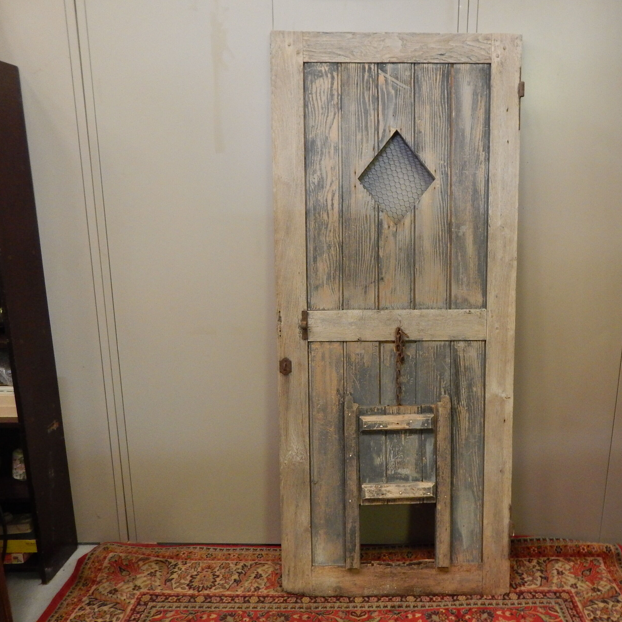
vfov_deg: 60.9
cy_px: 312
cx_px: 394
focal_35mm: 26
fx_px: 529
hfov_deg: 60.0
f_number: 3
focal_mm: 4
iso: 500
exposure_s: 1/8
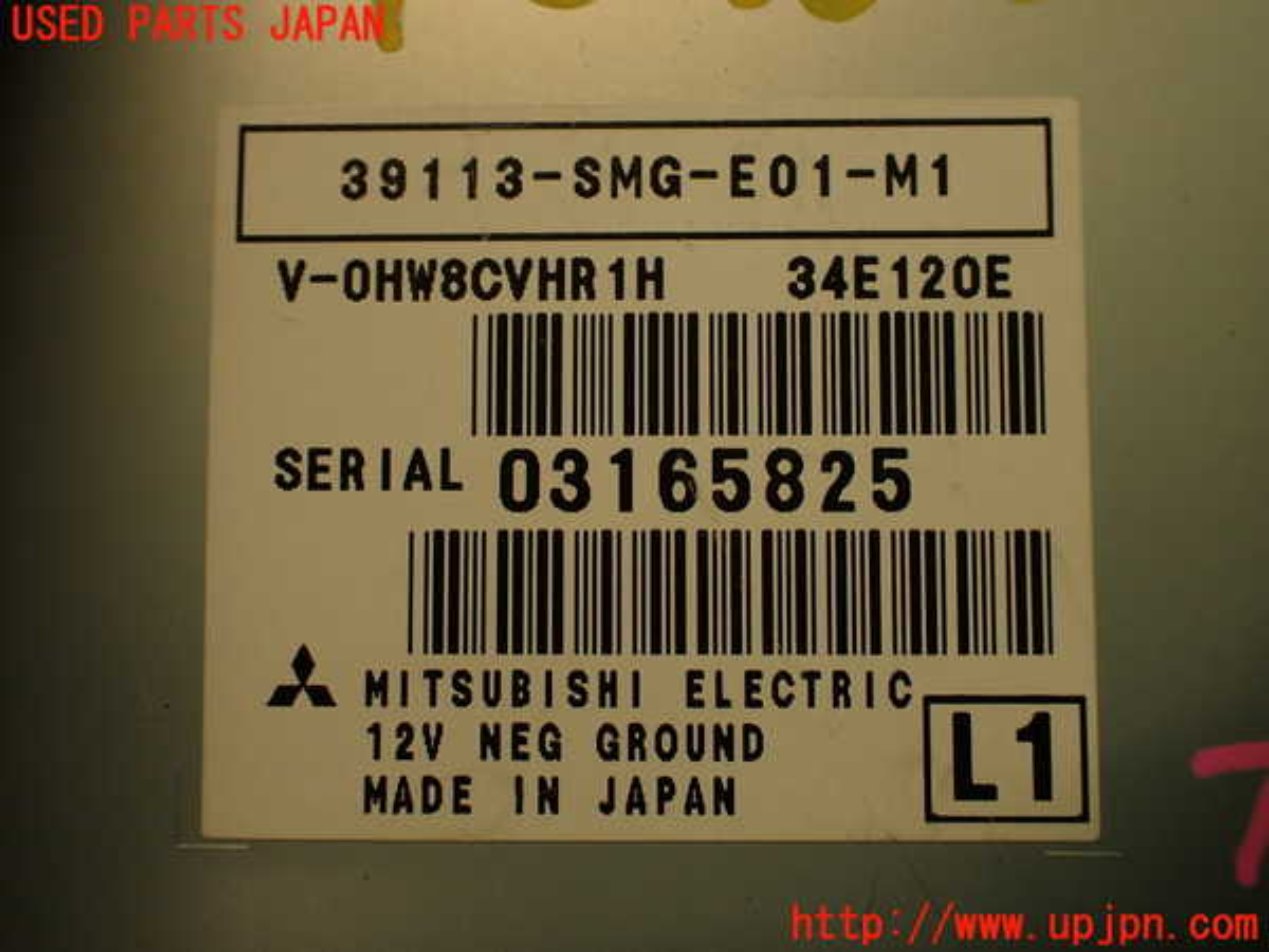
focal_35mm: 32
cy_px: 476
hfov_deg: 56.8
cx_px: 634
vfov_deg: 44.2
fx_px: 1173
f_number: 2.4
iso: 160
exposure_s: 1/60
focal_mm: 5.79
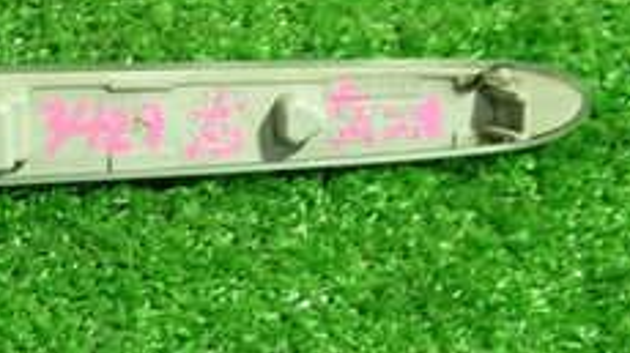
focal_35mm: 71
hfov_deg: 28.8
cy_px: 183
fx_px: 1185
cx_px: 88
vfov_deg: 17.0
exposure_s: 1/30
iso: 250
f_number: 2
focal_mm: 4.5
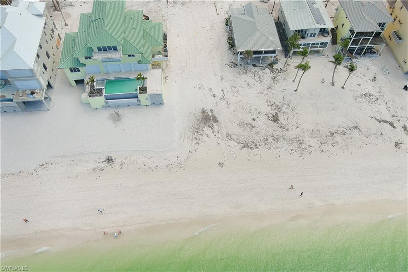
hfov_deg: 63.7
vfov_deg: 44.9
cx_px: 204
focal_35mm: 29
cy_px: 136
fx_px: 329
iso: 100
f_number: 2.8
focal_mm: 10.57
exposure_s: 1/1250
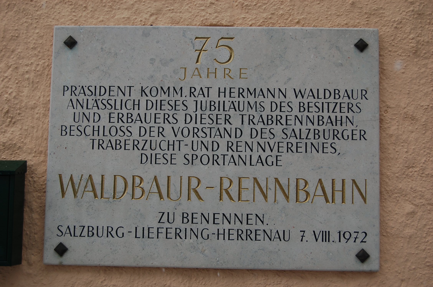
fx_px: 684
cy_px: 144
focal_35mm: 57
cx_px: 216
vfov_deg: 23.7
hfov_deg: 35.1
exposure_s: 1/160
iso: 200
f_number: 6.3
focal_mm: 38
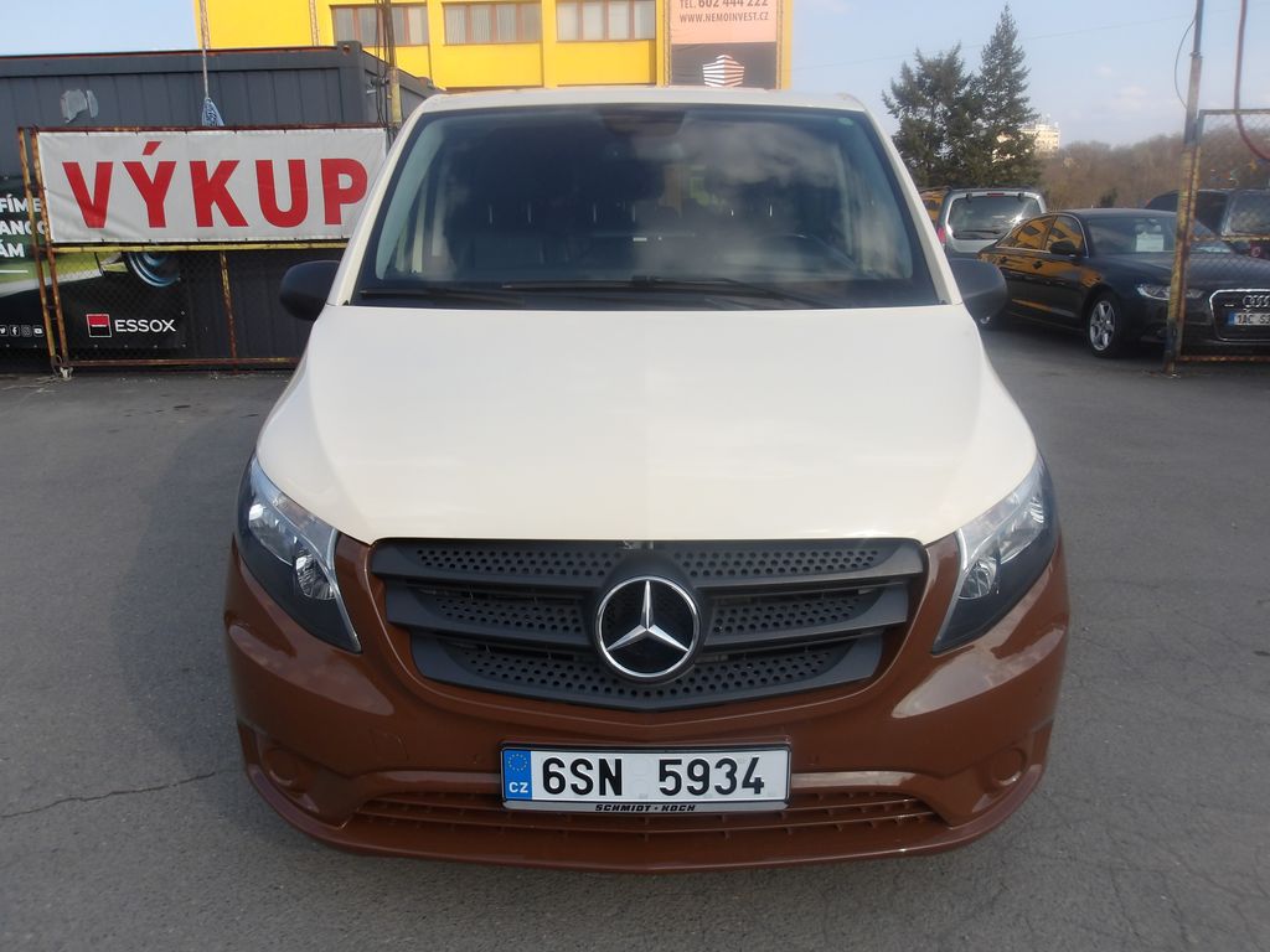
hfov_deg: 65.3
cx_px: 635
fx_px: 991
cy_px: 476
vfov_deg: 51.4
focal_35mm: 27
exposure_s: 1/962
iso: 100
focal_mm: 4.9
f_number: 3
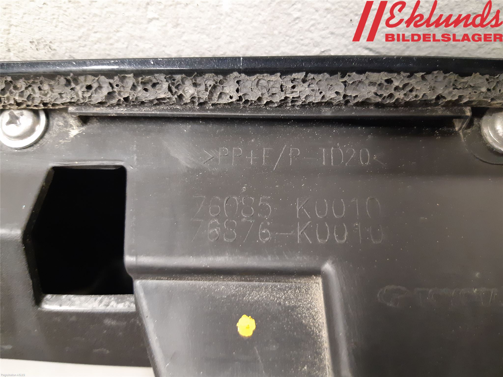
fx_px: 378
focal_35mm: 26
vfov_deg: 53.1
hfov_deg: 67.3
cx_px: 252
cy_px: 188
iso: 320
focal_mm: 3.93
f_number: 1.7
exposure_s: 1/25
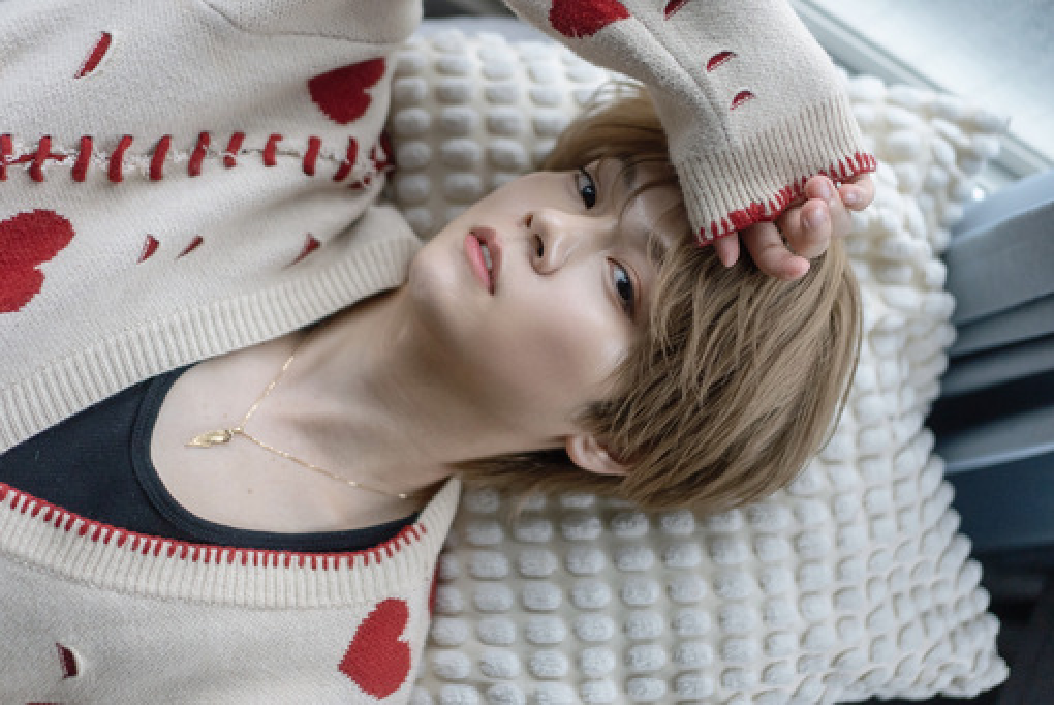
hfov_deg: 36.2
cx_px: 527
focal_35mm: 55
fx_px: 1612
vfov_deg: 24.7
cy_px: 352
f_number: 1.8
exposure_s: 1/250
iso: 1000
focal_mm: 55
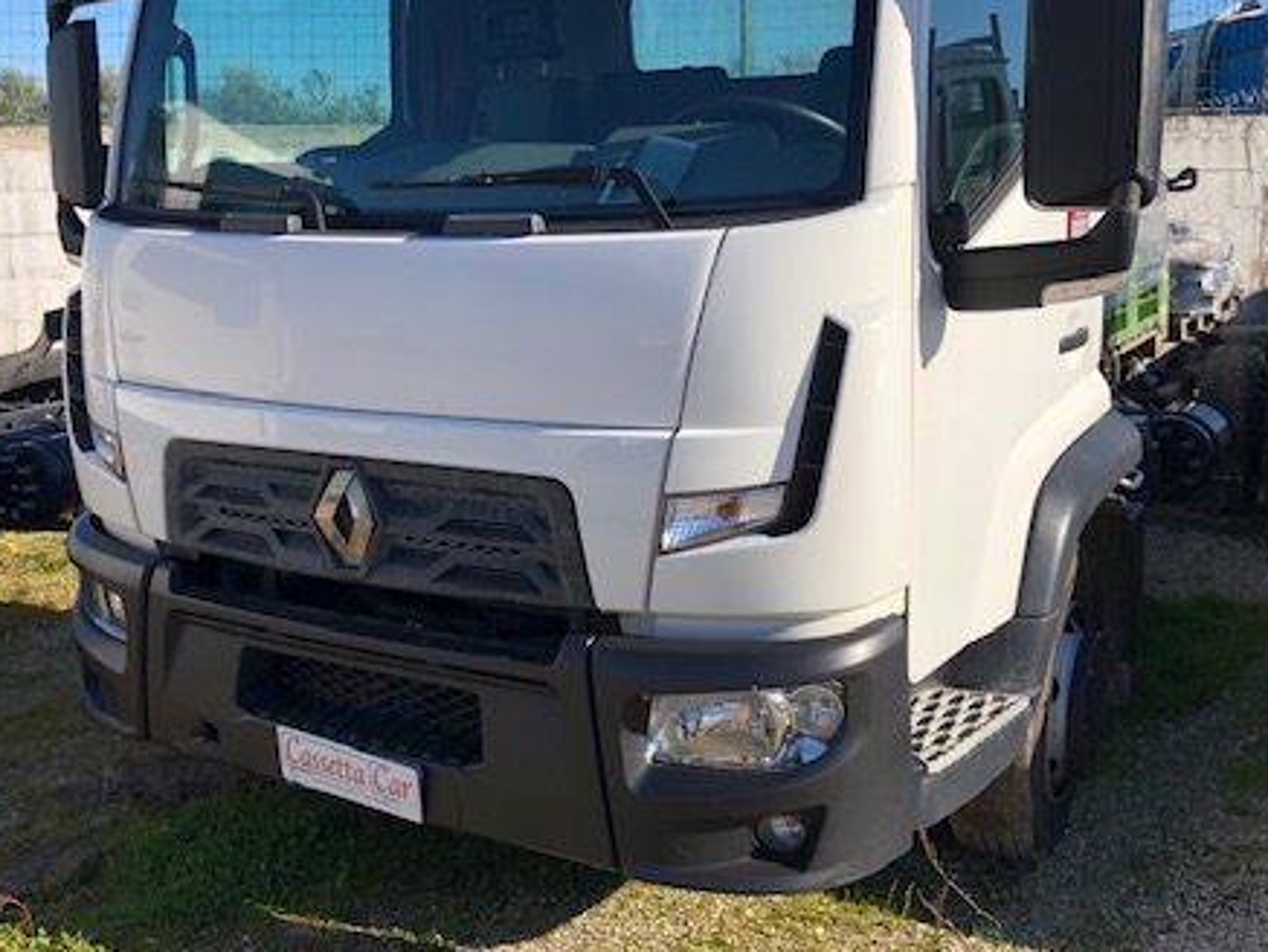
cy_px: 395
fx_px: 1502
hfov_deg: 45.7
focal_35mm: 41
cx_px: 566
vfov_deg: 35.1
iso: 20
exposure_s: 1/1845
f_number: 1.8
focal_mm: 4
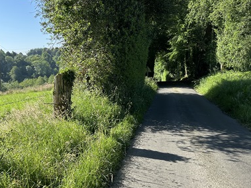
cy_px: 91
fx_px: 275
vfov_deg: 37.7
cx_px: 91
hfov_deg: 48.4
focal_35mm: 38
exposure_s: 1/1517
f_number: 1.78
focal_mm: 6.86
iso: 80
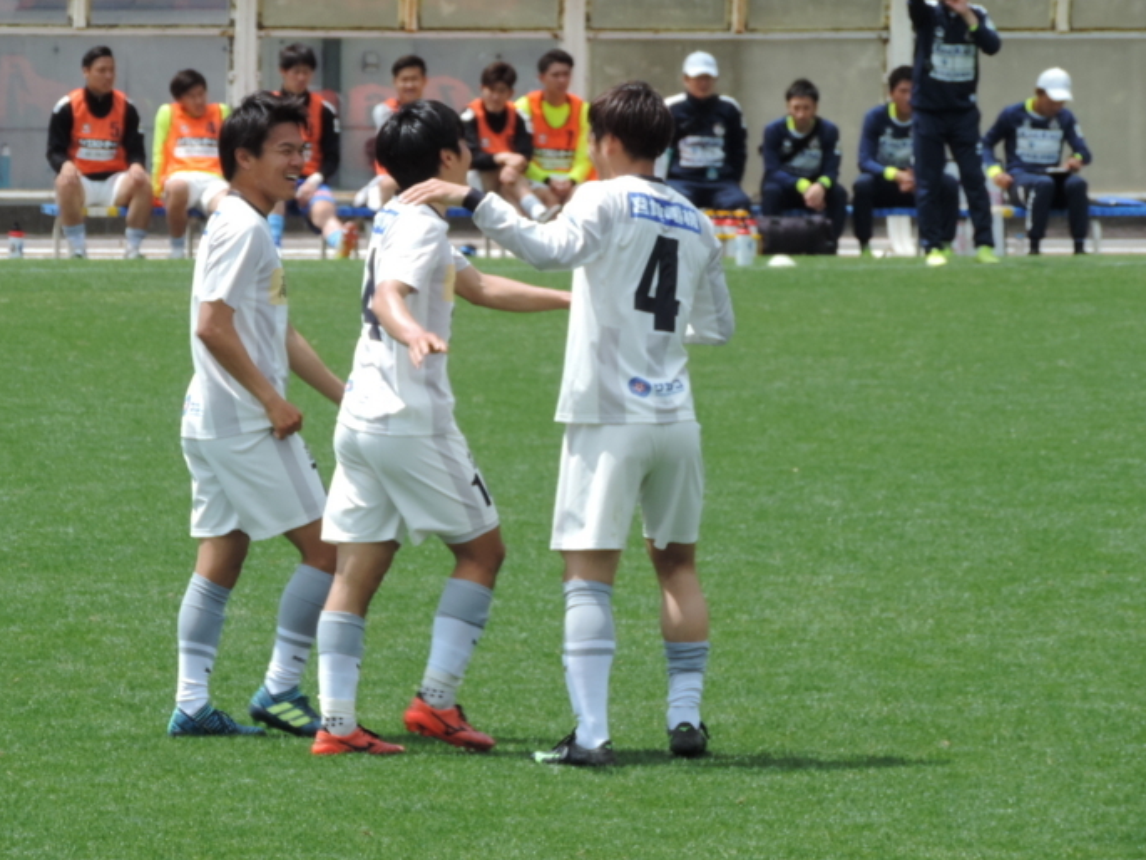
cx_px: 492
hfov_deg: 4.2
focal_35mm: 467
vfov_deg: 3.2
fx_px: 15463
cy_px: 395
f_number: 4.8
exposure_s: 1/400
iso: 80
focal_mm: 71.3
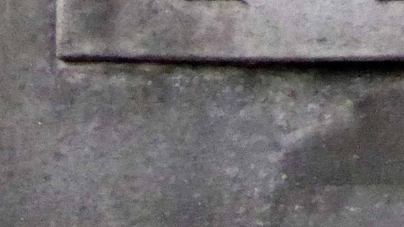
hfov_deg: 3.4
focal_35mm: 633
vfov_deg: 1.9
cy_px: -391
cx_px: 886
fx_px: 6782
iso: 1600
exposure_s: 1/250
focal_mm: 19
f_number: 5.1
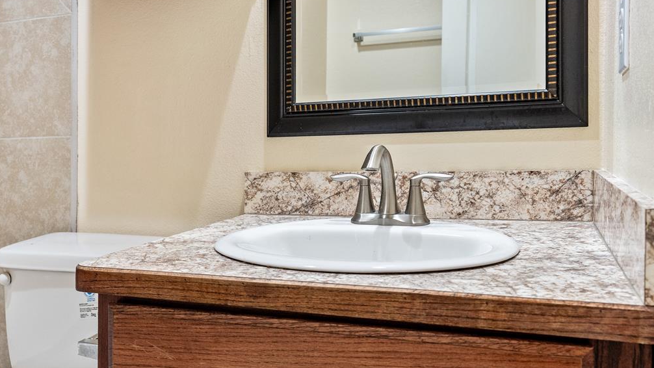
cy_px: 161
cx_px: 329
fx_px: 555
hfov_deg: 61.0
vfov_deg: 36.6
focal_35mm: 32
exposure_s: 1/30
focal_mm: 30
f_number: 6.3
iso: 2500
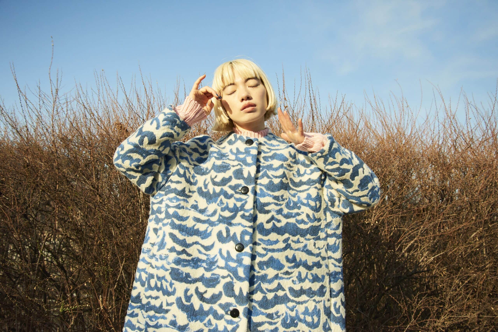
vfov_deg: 41.1
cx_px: 249
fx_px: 443
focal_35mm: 32
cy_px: 166
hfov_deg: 58.7
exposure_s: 1/8000
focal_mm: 32
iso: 3200
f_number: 5.6
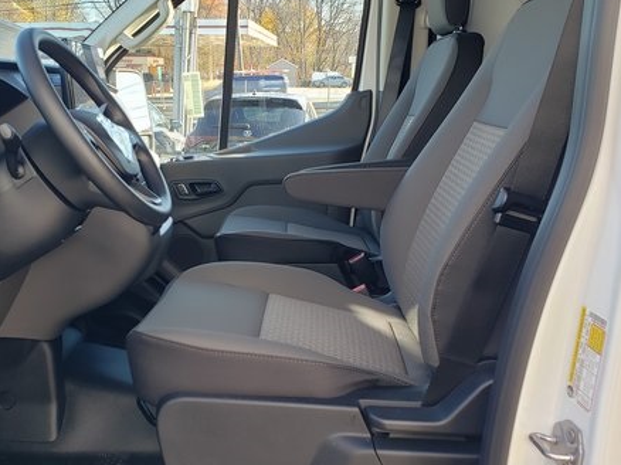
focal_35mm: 38
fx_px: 681
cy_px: 250
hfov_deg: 48.9
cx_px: 269
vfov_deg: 37.7
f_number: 2.4
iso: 50
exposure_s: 1/87
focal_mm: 4.3
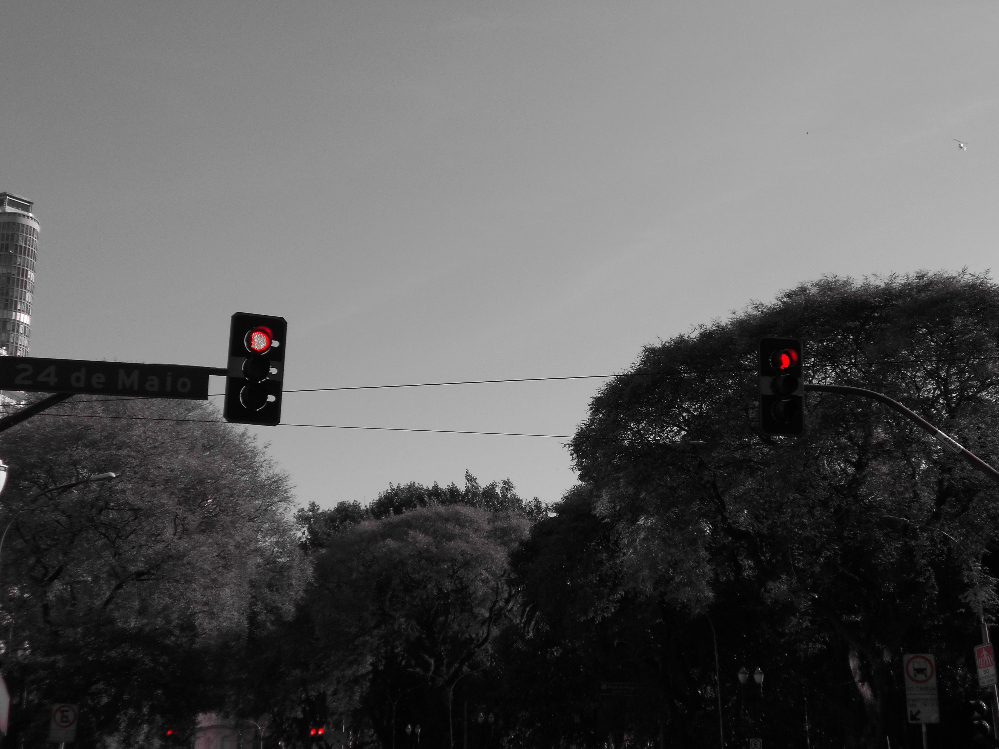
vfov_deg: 29.1
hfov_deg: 38.2
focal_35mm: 50
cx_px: 500
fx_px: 1443
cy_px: 374
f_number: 4.5
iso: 80
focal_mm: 8.8
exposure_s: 1/500
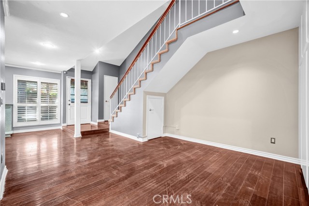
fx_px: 129
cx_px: 154
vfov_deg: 77.3
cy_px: 103
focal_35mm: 15
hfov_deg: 100.4
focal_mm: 10
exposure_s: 1/2
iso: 400
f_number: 9
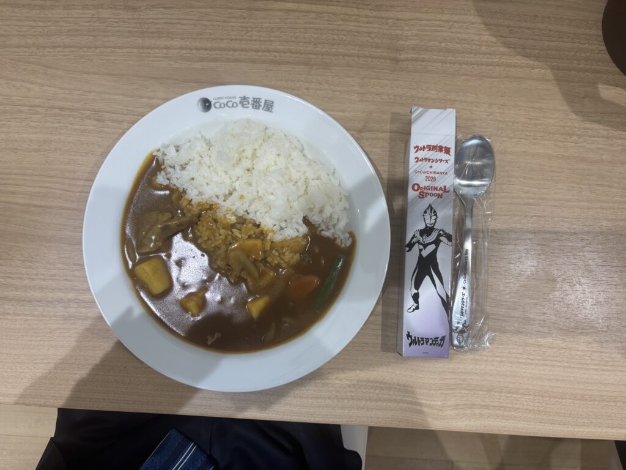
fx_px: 470
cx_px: 313
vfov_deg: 53.1
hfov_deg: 67.3
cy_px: 235
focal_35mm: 26
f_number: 1.6
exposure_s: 1/100
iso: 80
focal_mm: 5.96
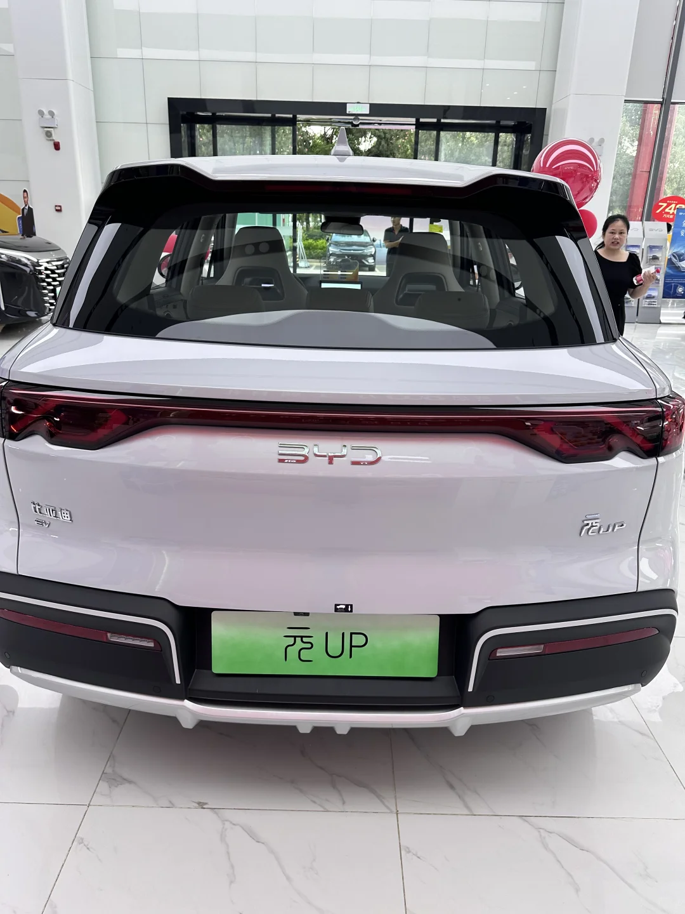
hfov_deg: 56.8
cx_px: 342
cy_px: 457
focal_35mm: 24
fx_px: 633
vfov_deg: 71.6
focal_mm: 6.86
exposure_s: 1/121
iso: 125
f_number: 1.78
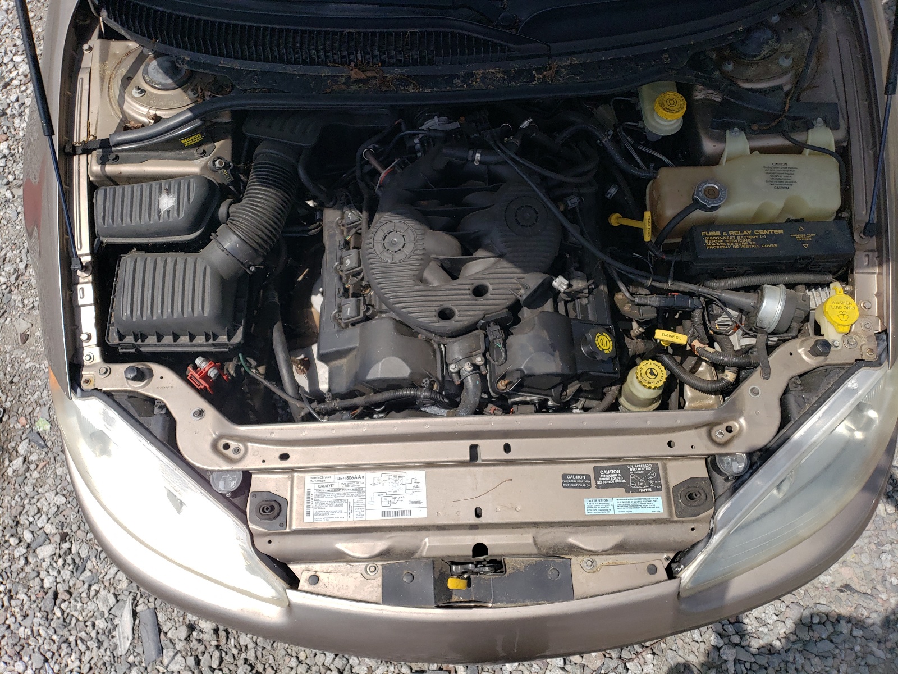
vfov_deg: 53.1
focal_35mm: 26
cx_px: 449
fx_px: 674
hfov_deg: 67.3
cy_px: 337
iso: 50
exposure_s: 1/5000
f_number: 1.5
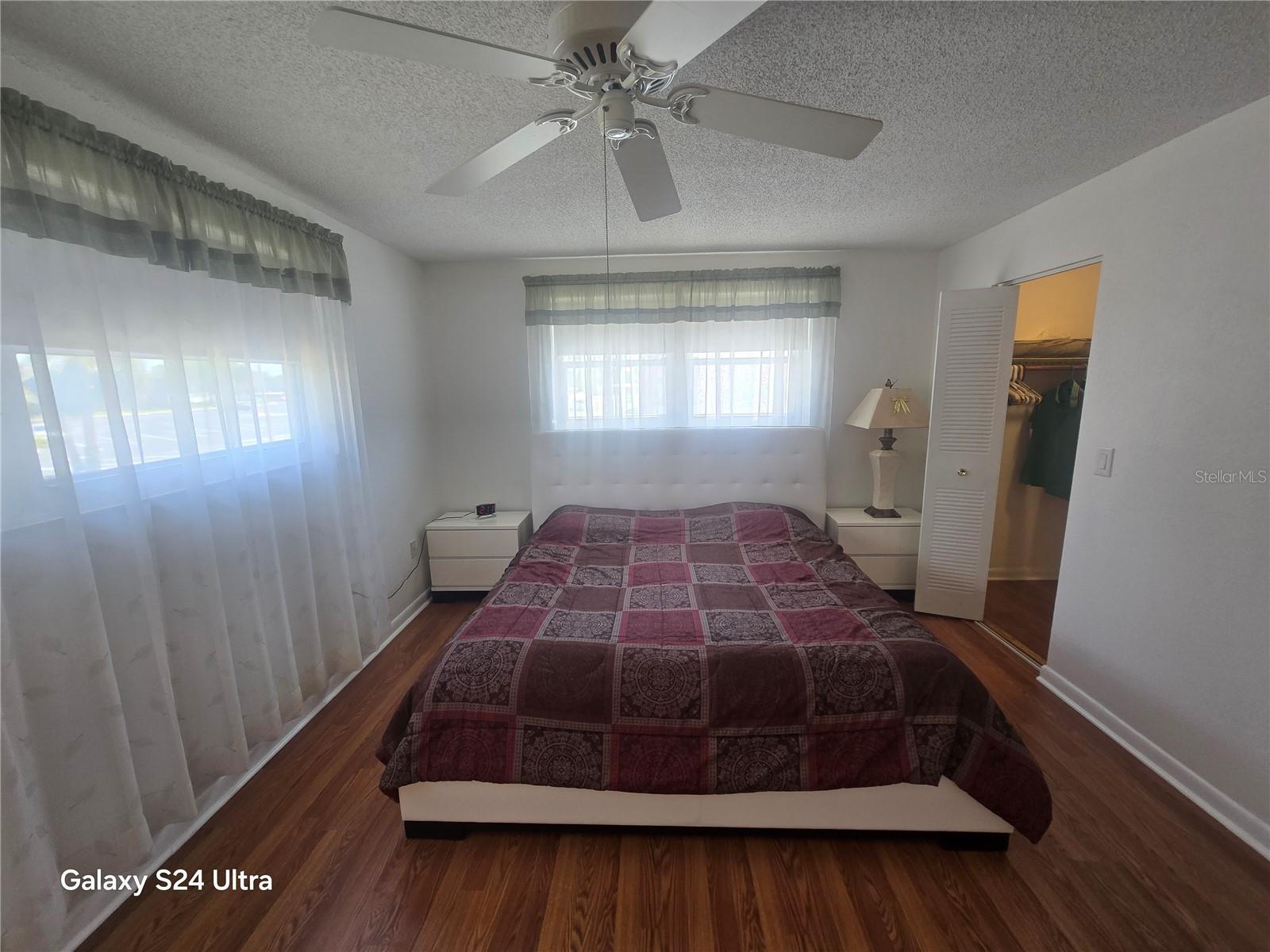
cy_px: 476
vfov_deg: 89.9
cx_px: 635
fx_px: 477
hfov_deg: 106.2
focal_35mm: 13
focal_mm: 2.2
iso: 100
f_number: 2.2
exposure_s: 1/60
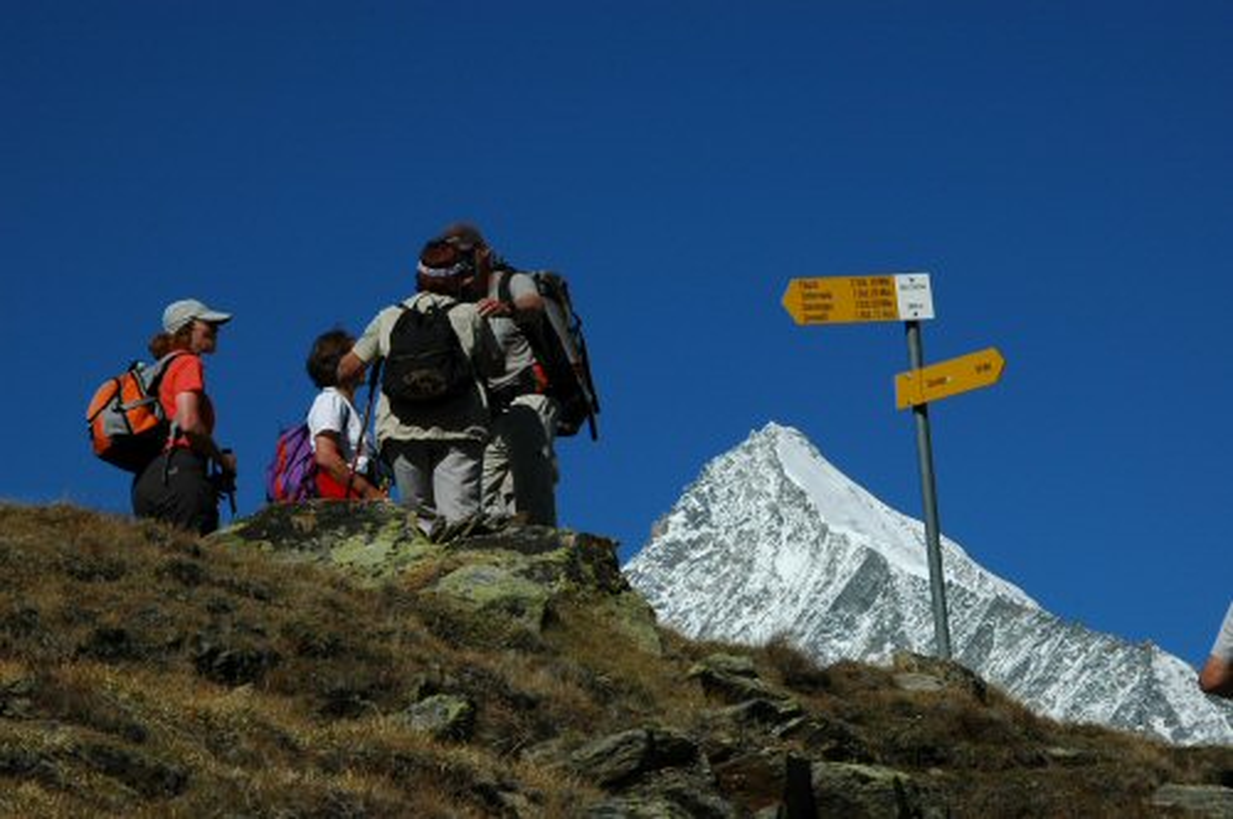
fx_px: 4720
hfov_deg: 14.9
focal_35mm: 138
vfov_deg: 9.9
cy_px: 410
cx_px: 616
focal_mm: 92
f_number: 13
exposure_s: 1/400
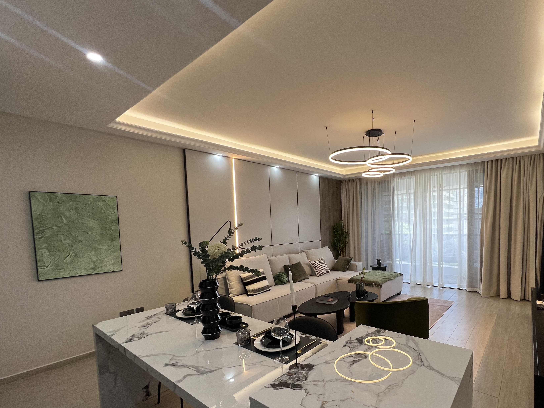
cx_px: 334
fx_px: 251
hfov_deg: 92.9
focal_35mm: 16
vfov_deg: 77.2
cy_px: 246
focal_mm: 1.57
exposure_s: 1/100
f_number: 1.8
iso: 80
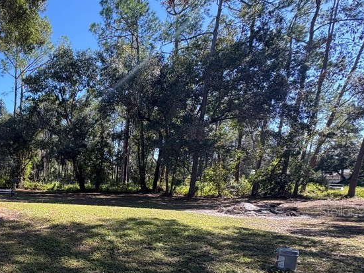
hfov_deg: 58.6
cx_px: 44
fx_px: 274
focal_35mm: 26
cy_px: 211
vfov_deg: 50.5
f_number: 2.2
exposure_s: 1/249
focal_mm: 2.22
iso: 40
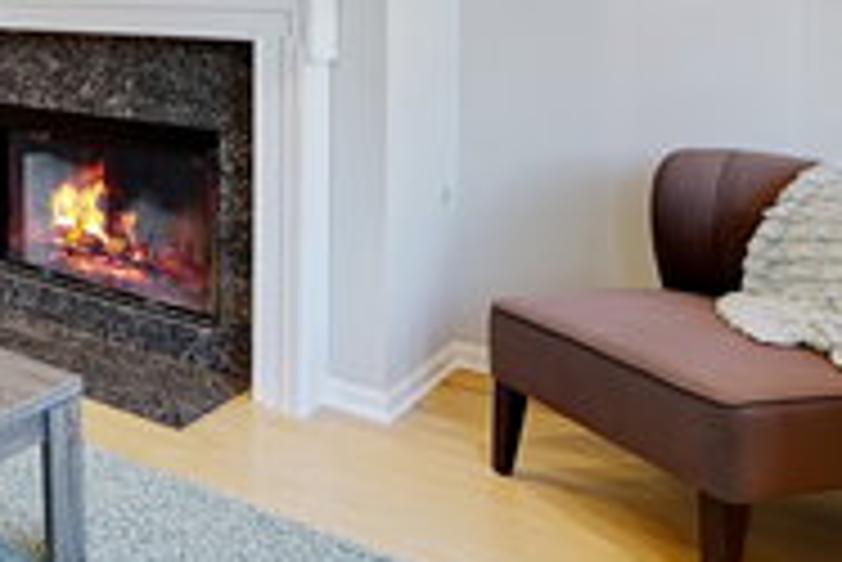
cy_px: -36
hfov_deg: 38.2
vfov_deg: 29.8
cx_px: -113
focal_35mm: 41
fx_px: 960
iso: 160
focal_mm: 16
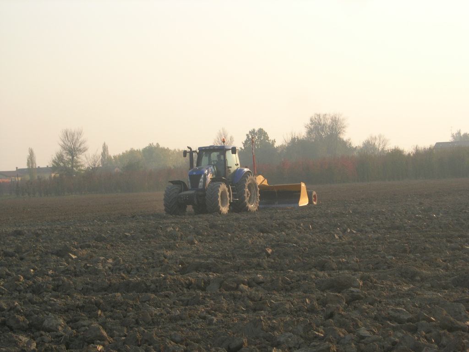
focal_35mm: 113
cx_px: 234
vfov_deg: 13.1
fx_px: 1531
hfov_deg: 17.4
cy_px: 176
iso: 71
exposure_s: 1/131
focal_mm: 23.4
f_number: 8.2
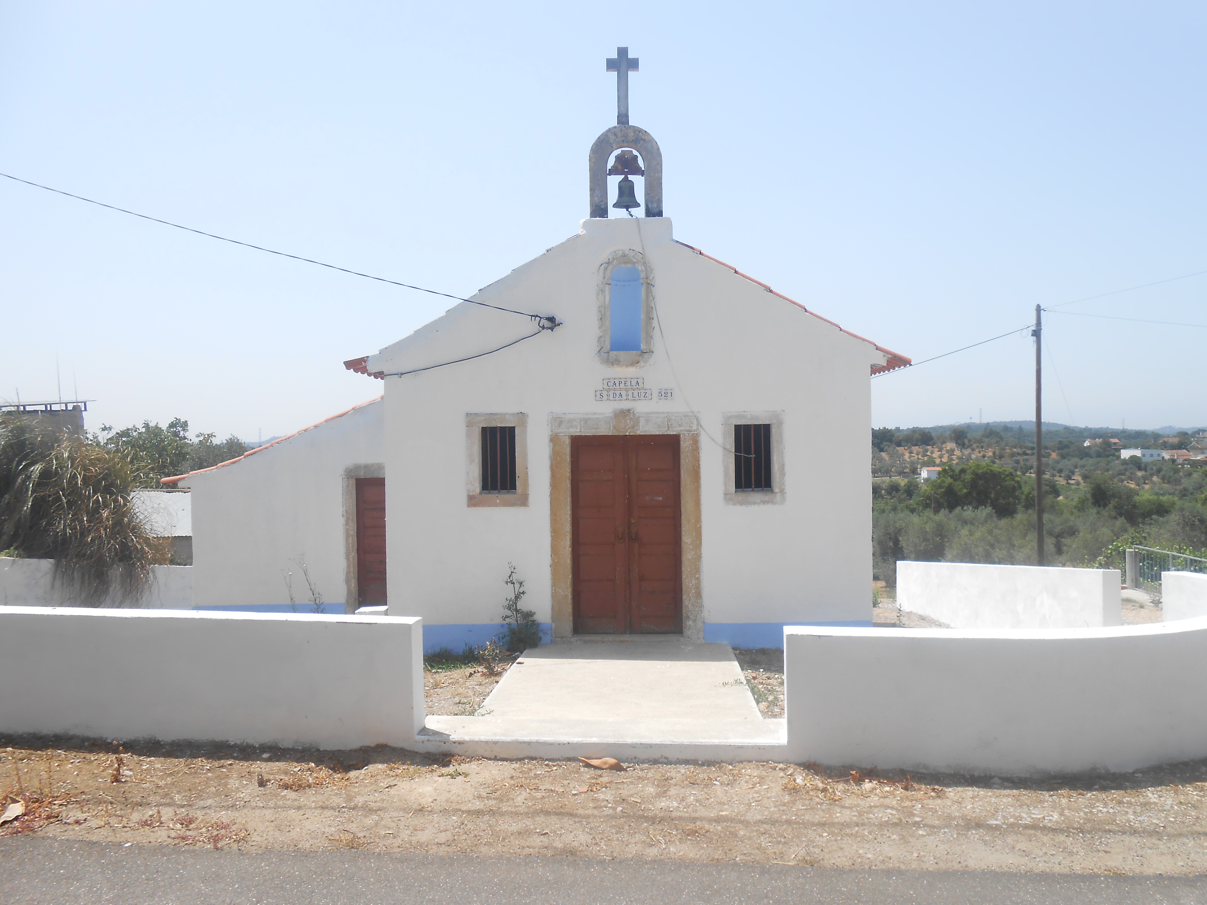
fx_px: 907
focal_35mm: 26
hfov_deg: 67.3
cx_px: 604
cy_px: 452
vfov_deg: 53.1
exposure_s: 1/640
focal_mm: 4.6
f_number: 3.5
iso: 80
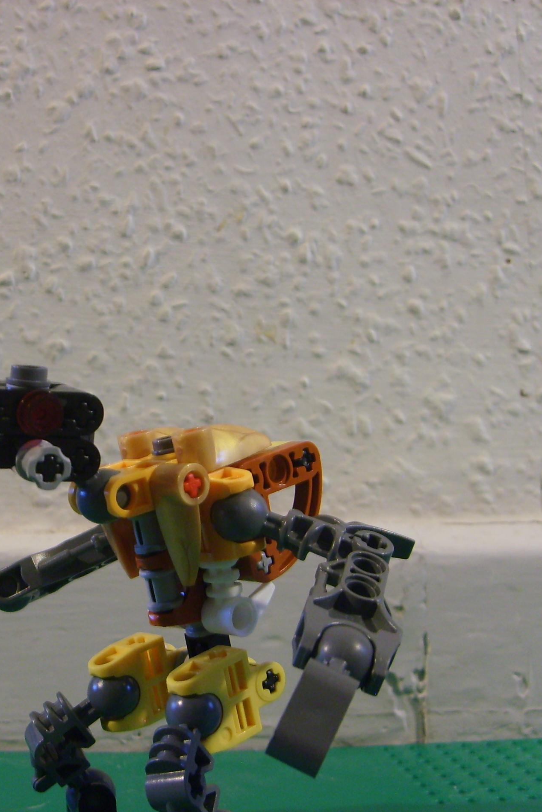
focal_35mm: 49
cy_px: 407
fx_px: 1106
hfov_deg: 27.1
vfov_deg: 40.3
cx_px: 128
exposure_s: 1/1.43
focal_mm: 5.8
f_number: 2.8
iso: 140
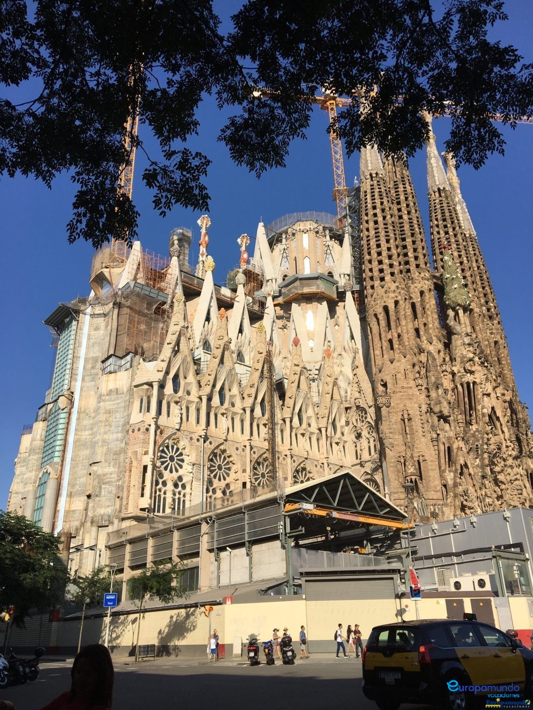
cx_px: 266
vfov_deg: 61.7
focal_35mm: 29
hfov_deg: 48.2
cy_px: 355
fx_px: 595
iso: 25
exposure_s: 1/2653
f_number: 2.2
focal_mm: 4.15
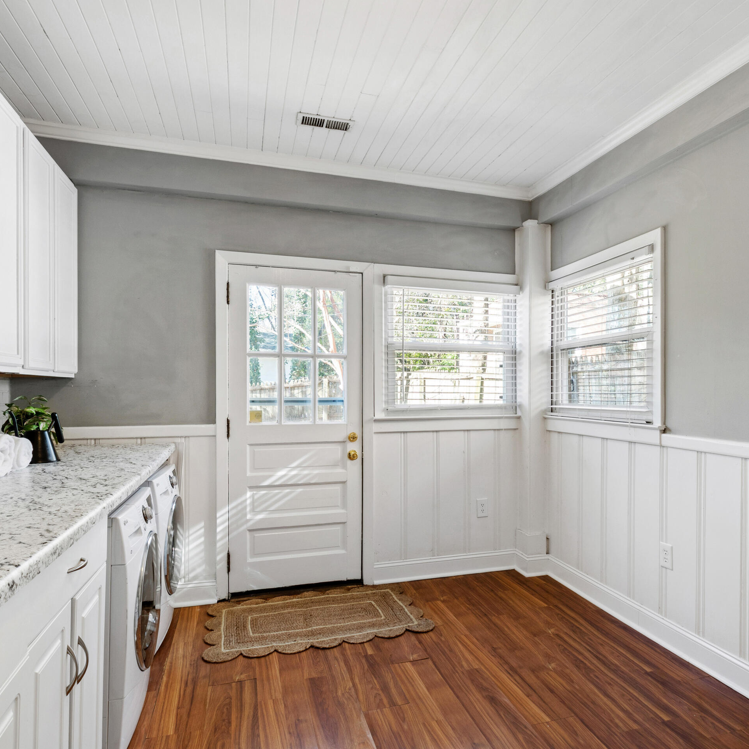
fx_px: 490
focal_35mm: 20
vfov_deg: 74.8
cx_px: 414
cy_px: 375
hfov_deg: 74.6
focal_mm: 10
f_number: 8
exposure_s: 1/1.25
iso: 100
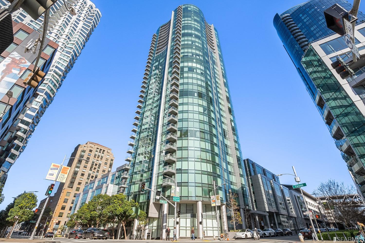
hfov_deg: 96.8
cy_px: 122
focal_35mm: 16
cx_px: 182
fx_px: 162
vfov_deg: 73.7
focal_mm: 16
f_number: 10
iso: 200
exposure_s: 1/250
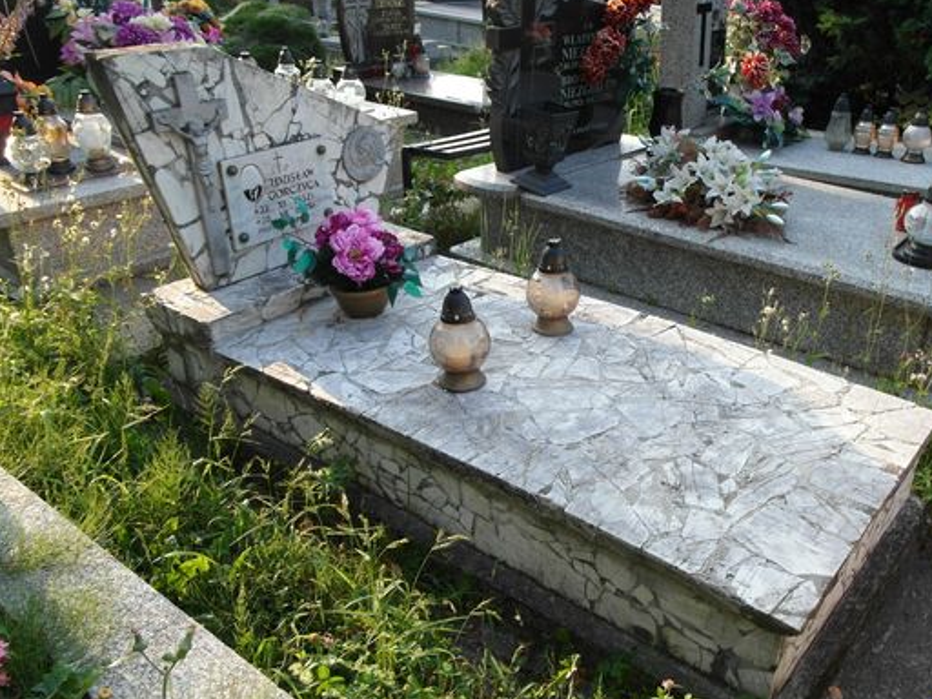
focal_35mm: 30
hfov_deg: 59.2
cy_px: 366
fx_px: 808
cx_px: 579
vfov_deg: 46.8
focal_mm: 5.2
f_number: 3.4
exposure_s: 1/125
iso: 80
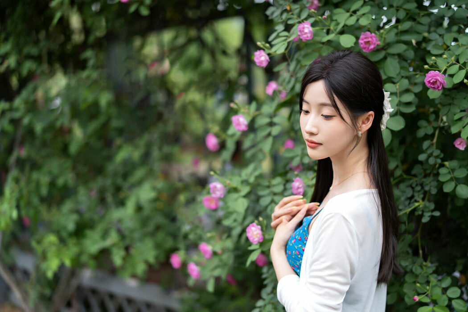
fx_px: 650
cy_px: 156
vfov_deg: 27.0
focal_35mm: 50
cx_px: 234
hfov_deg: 39.6
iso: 100
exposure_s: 1/640
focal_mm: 50
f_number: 1.4
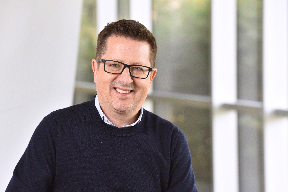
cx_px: 139
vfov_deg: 6.1
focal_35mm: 226
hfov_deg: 9.1
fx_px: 1809
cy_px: 113
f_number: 6.3
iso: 1600
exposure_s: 1/125
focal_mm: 190
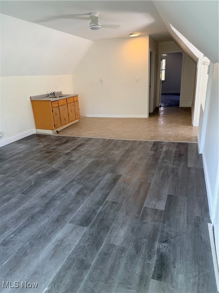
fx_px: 202
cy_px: 146
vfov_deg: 71.6
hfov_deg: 56.8
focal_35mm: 24
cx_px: 110
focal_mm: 6.76
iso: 125
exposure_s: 1/121
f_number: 1.78
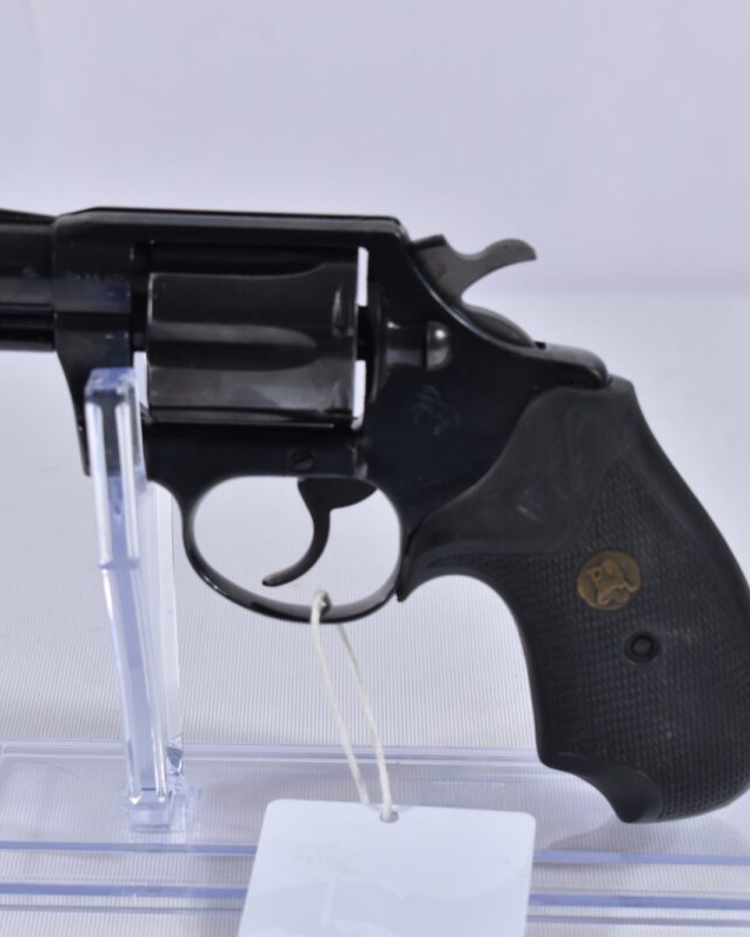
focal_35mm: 117
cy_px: 470
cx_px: 374
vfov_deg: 16.5
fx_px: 3238
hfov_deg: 13.2
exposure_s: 1/50
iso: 640
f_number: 5.6
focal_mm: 55
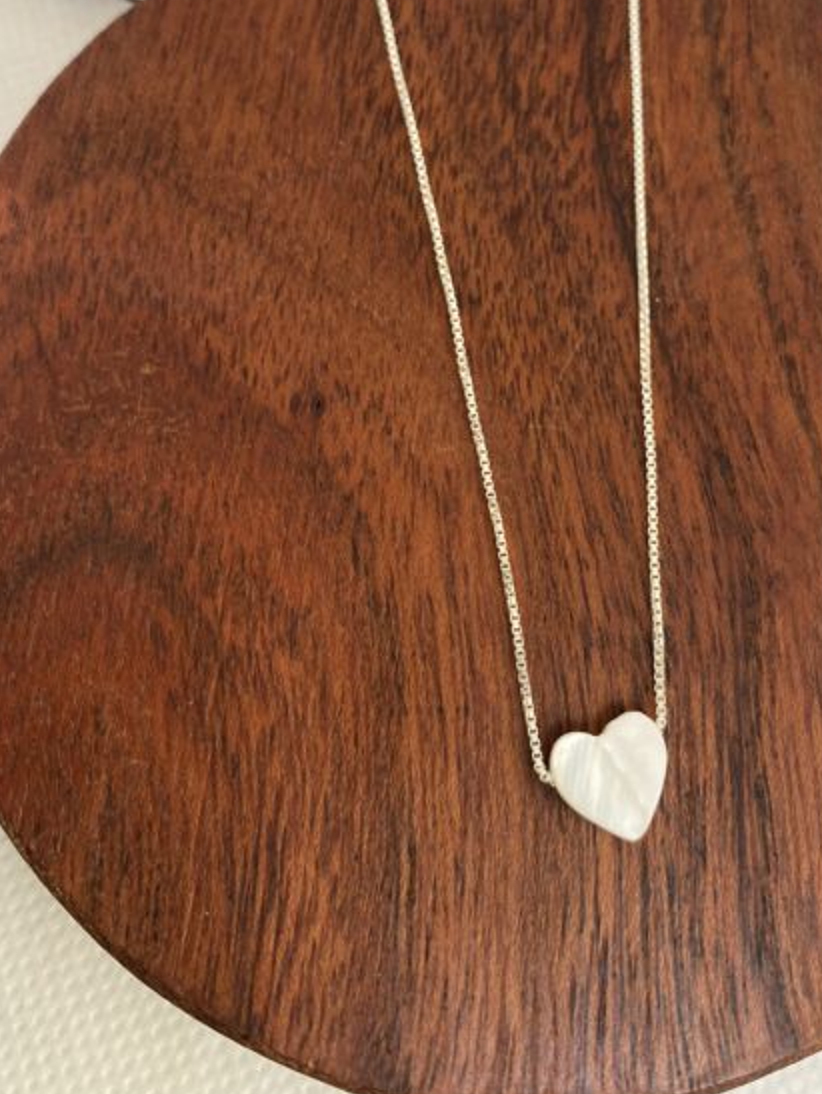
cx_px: 552
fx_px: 1202
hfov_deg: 37.3
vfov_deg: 47.7
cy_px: 320
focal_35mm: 38
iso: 50
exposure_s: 1/122
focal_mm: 4.25
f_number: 1.8
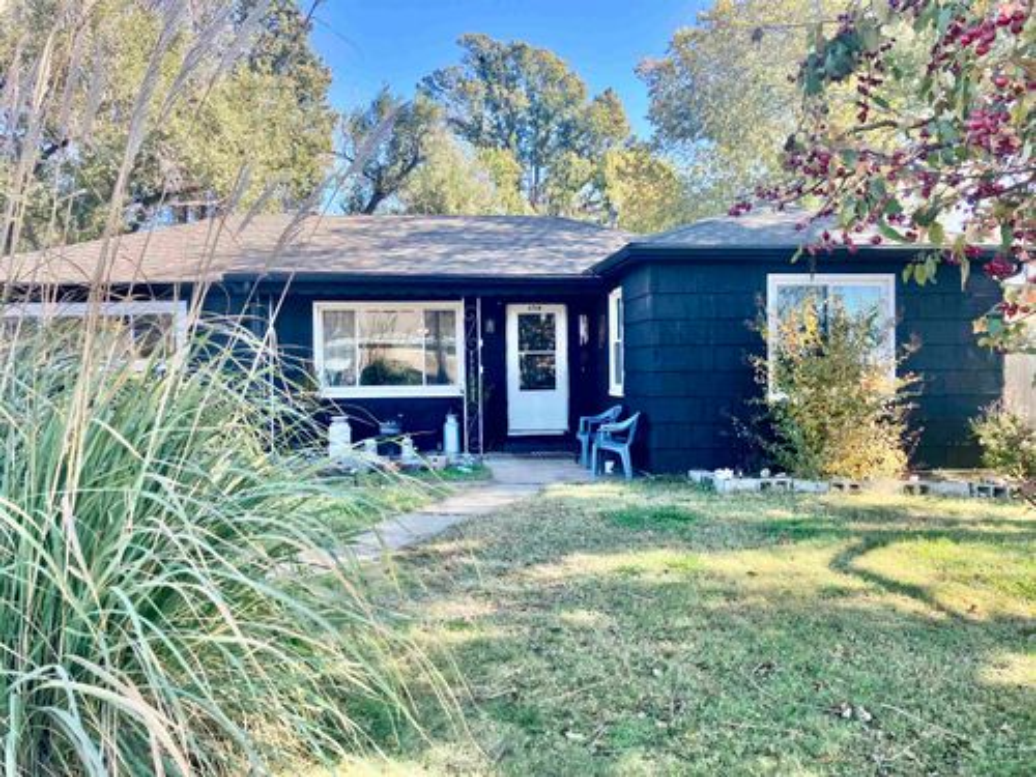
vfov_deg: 49.7
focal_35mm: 28
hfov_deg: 63.4
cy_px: 388
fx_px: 838
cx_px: 518
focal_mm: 3.99
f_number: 1.8
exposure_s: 1/217
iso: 25
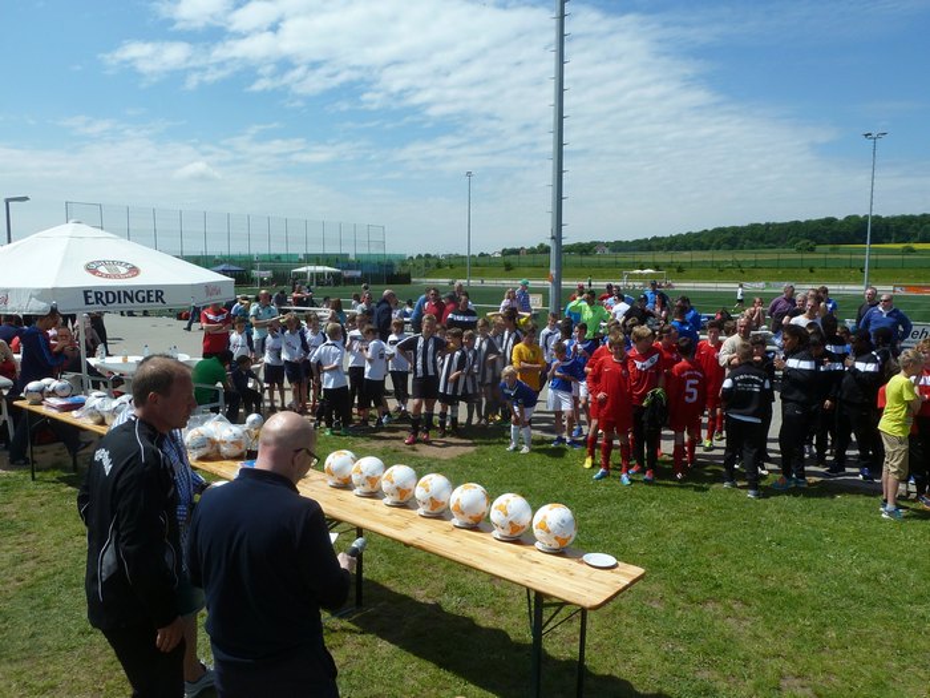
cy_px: 349
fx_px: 672
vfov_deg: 54.9
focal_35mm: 25
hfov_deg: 69.4
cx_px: 465
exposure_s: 1/500
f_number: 5.6
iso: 80
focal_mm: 4.1
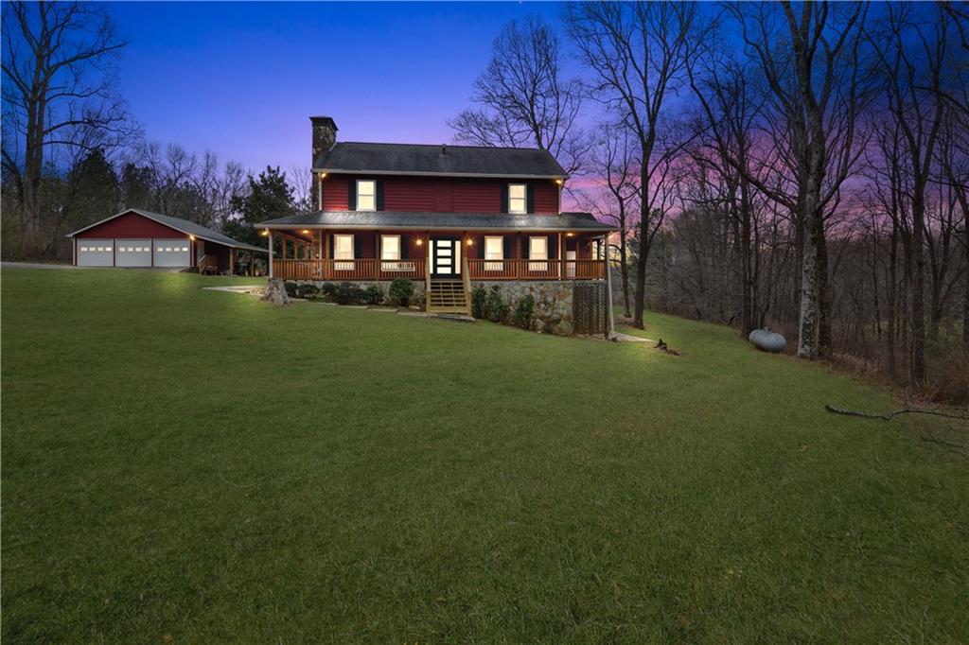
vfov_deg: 72.0
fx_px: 444
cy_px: 322
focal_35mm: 16
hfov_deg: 95.0
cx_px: 484
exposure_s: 1/125
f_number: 5.6
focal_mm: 11
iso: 110
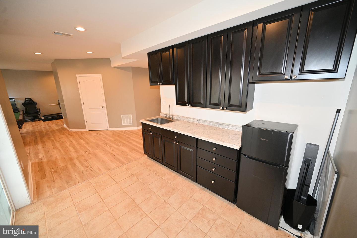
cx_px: 178
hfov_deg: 104.3
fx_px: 139
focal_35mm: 14
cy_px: 119
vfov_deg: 81.1
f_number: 4
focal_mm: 14
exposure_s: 1/80
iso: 800
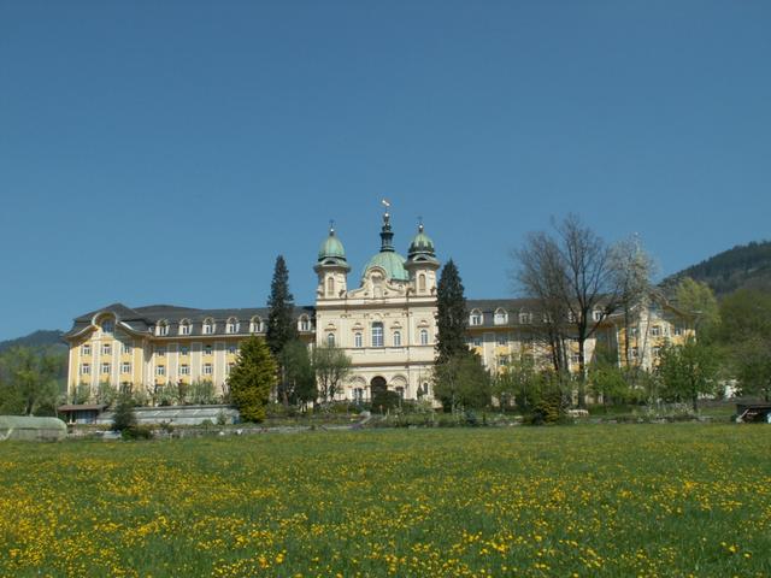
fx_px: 935
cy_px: 289
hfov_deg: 44.8
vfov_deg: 34.3
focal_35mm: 42
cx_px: 386
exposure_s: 1/250
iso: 50
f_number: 7.1
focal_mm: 6.97
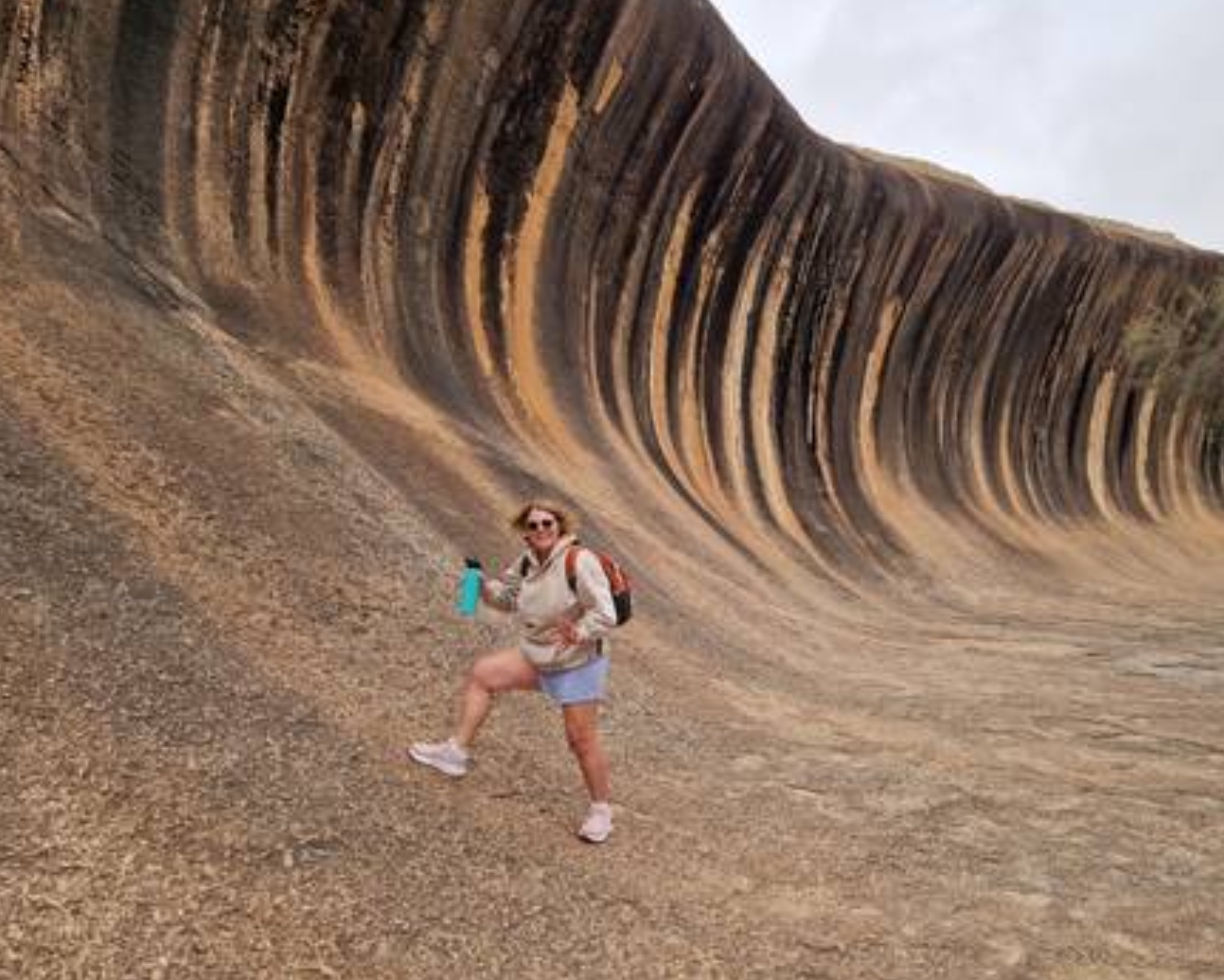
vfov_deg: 56.8
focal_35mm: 25
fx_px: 906
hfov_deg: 68.0
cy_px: 477
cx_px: 656
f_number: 1.8
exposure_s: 1/856
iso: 50
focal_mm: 5.4
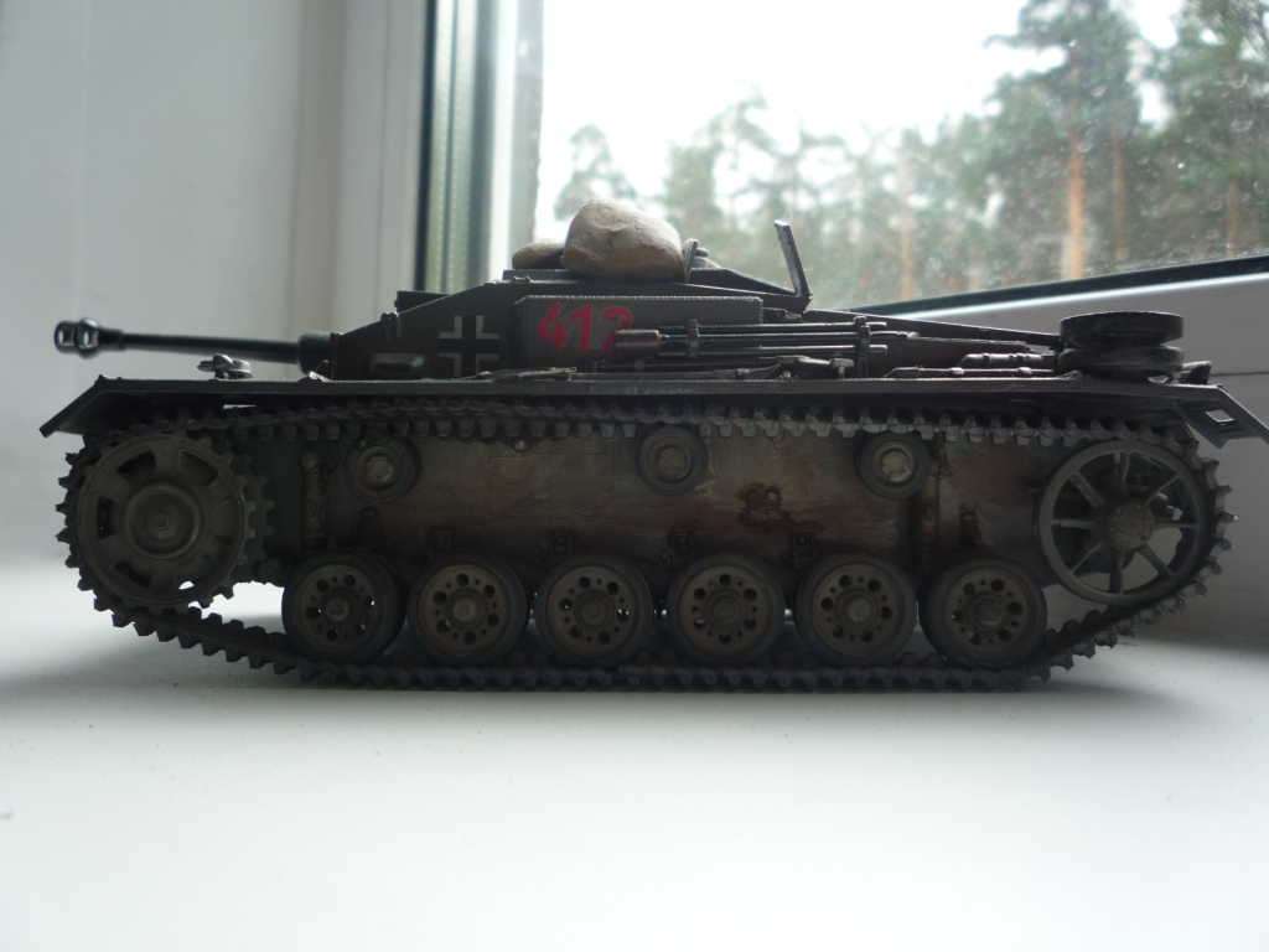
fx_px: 1100
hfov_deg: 60.0
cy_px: 476
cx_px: 634
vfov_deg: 46.8
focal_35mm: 30
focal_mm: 5.2
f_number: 3.3
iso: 100
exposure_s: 1/100
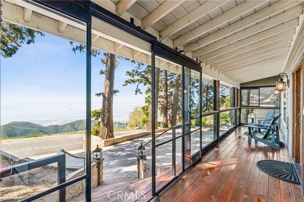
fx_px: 138
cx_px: 152
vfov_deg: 72.7
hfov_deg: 95.7
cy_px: 101
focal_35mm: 16
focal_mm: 16.3
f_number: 22
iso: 100
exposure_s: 1/4
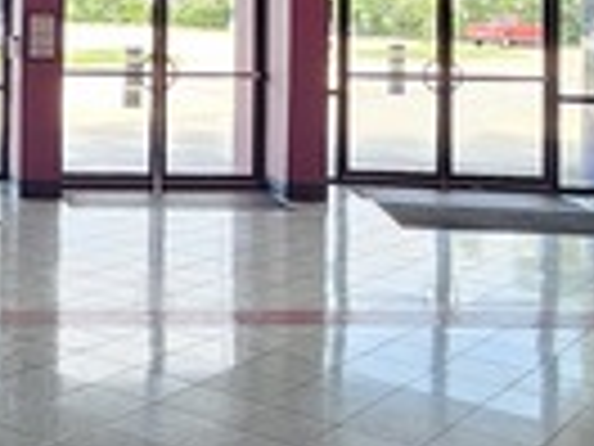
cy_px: -36
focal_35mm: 63
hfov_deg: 29.0
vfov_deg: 22.1
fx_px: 1081
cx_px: 18
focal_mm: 1.74
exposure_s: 1/60
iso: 50
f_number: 2.2
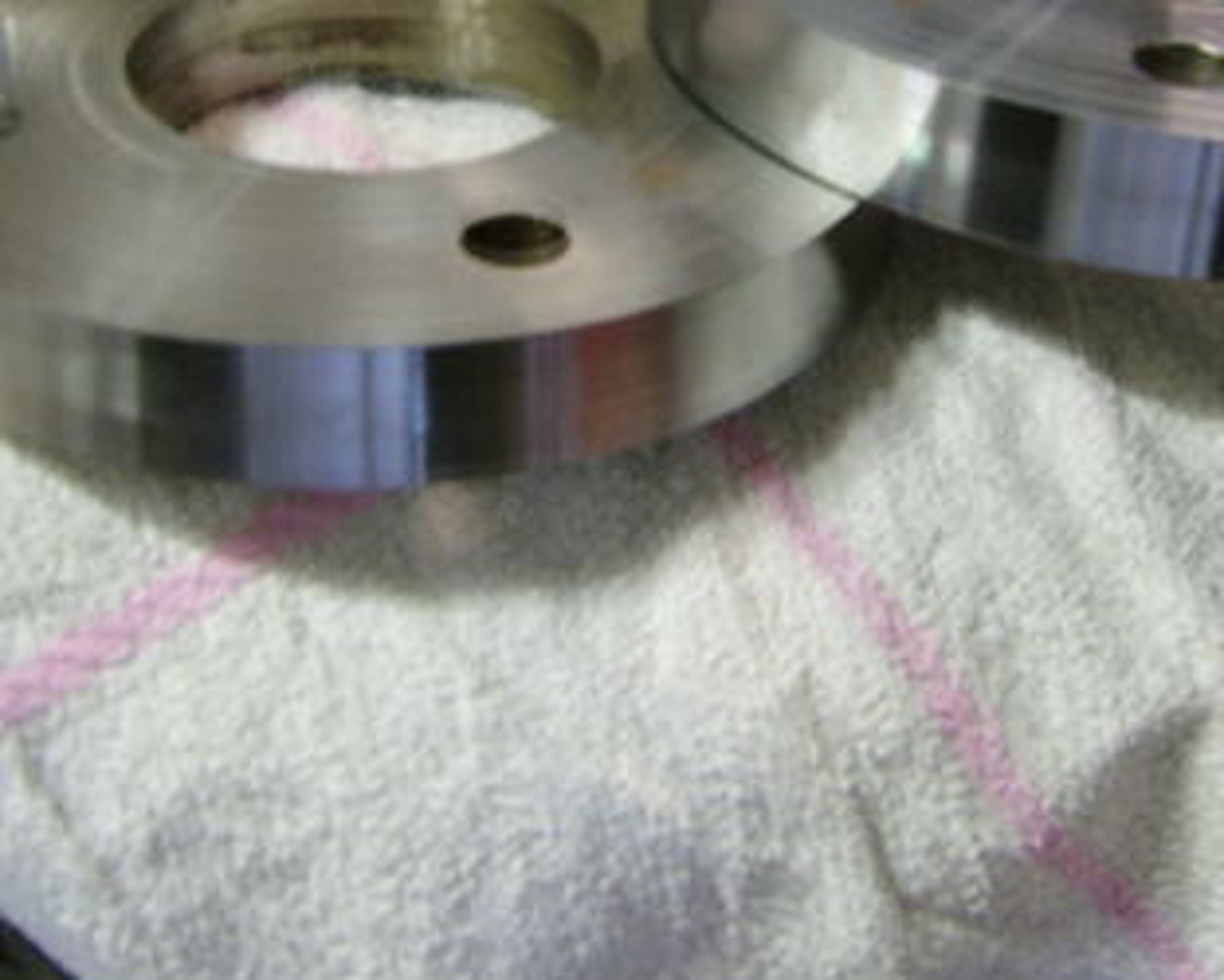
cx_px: 690
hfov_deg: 27.1
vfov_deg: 21.5
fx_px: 2537
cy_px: 125
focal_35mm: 70
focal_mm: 5.95
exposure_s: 1/2
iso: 100
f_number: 2.8
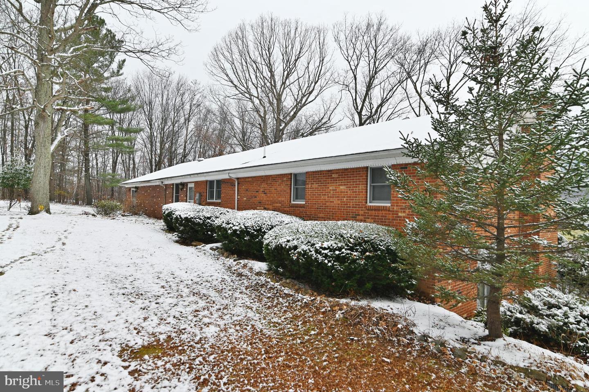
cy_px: 196
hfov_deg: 81.2
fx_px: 343
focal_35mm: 21
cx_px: 294
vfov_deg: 59.4
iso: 200
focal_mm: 21
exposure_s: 1/250
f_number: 5
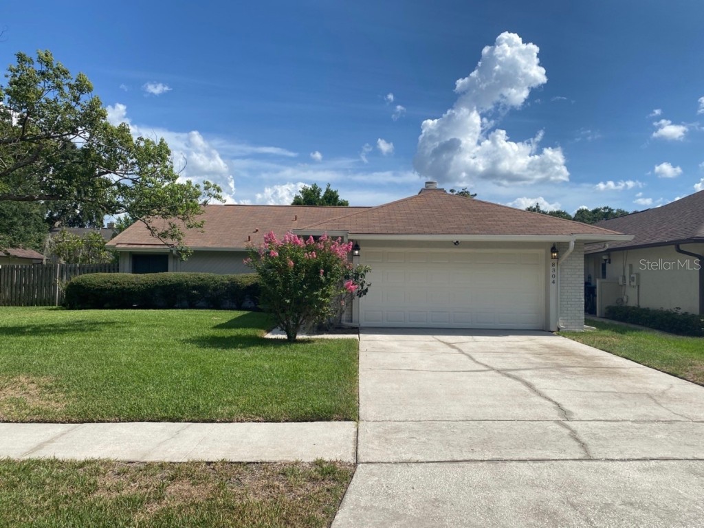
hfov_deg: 67.3
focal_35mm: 26
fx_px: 529
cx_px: 352
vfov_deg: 53.1
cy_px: 264
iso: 32
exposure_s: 1/2315
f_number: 1.8
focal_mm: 4.25
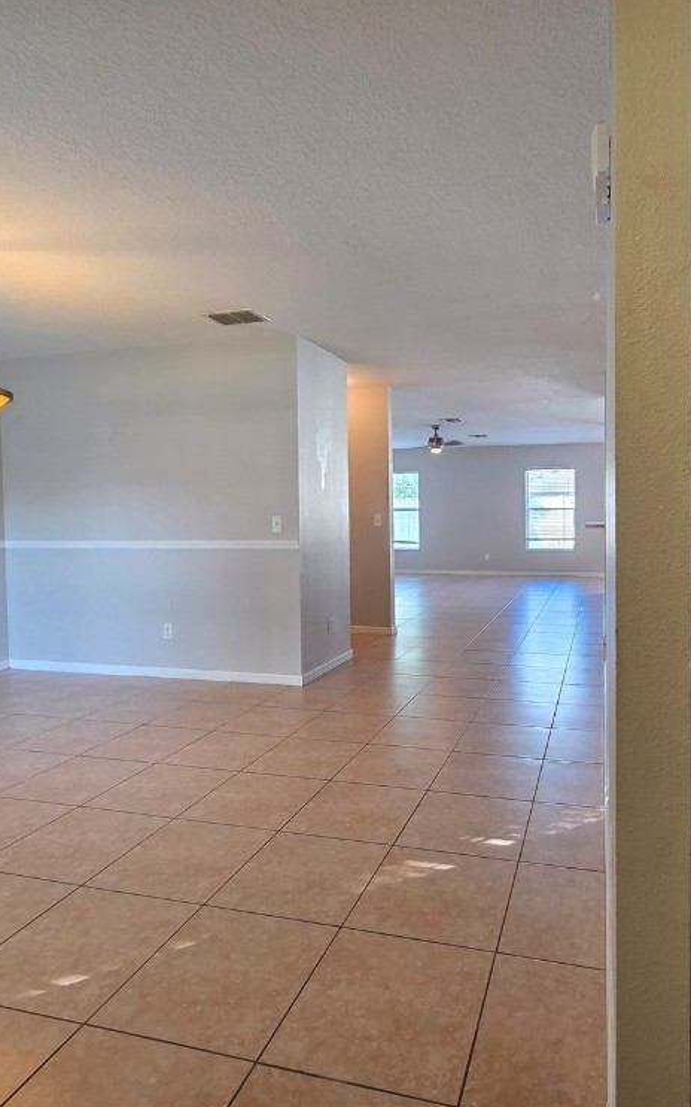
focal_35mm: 19
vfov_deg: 88.0
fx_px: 573
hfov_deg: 60.9
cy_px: 539
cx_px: 454
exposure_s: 1/60
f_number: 2.2
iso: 200
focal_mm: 2.2
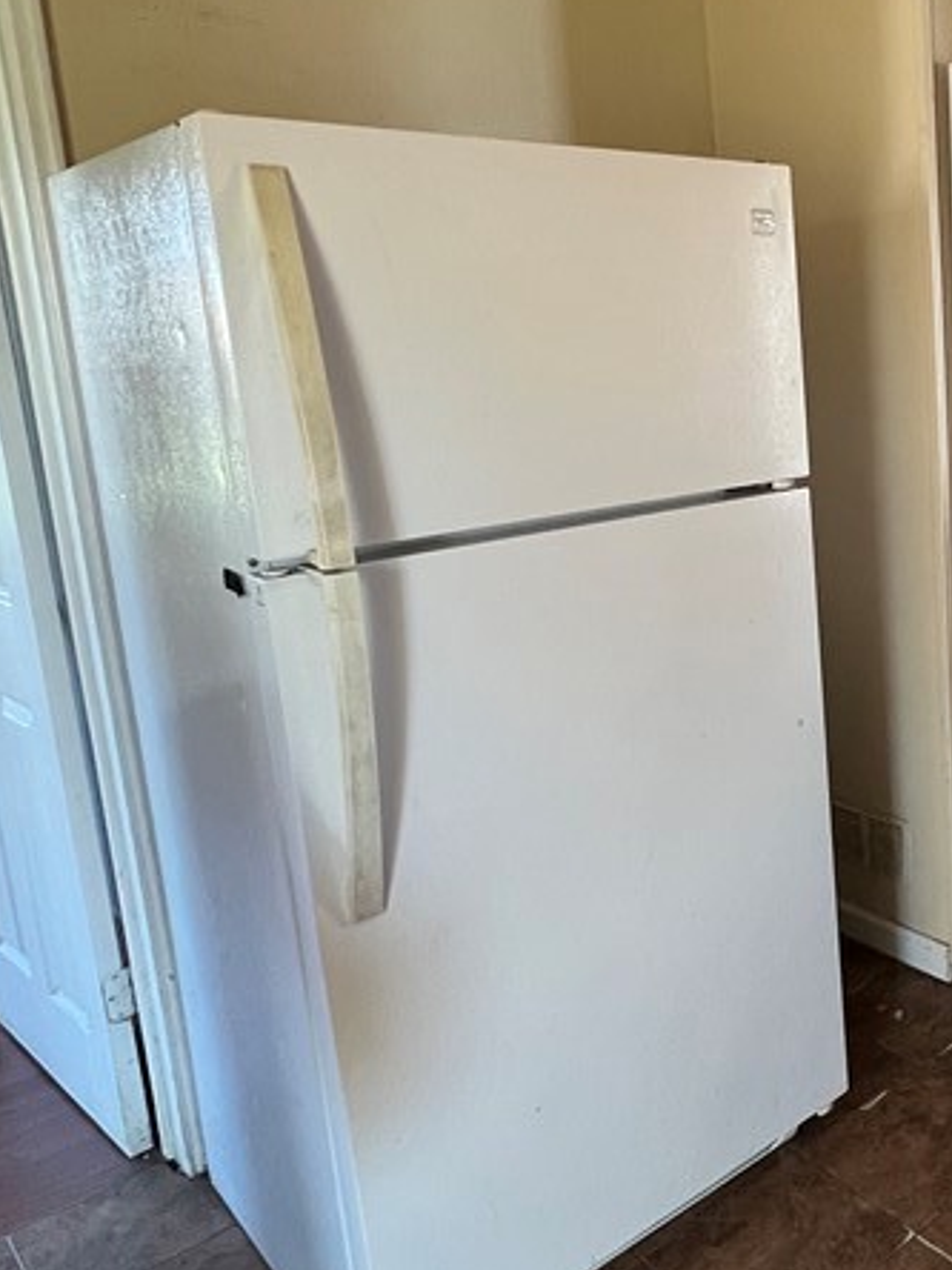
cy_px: 509
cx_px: 1069
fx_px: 1100
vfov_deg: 59.5
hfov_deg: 38.1
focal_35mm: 30
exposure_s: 1/66
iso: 250
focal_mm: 1.57
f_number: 1.8
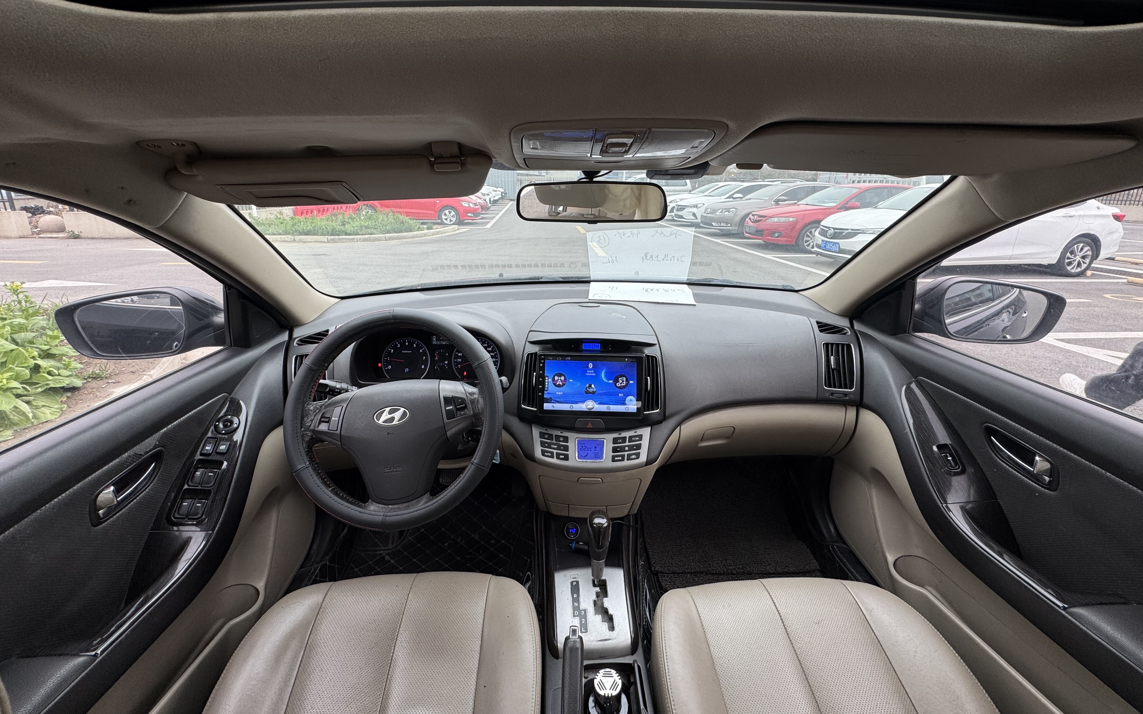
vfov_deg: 74.3
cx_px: 573
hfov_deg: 101.5
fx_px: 467
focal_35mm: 15
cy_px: 300
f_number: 2.2
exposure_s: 1/120
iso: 40
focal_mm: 2.22
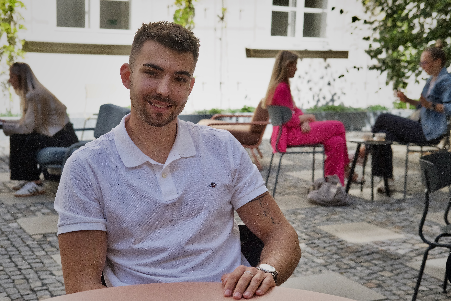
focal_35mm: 53
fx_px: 664
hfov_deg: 37.5
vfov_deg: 25.5
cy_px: 150
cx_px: 226
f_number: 4
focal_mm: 35
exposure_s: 1/8000
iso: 3200
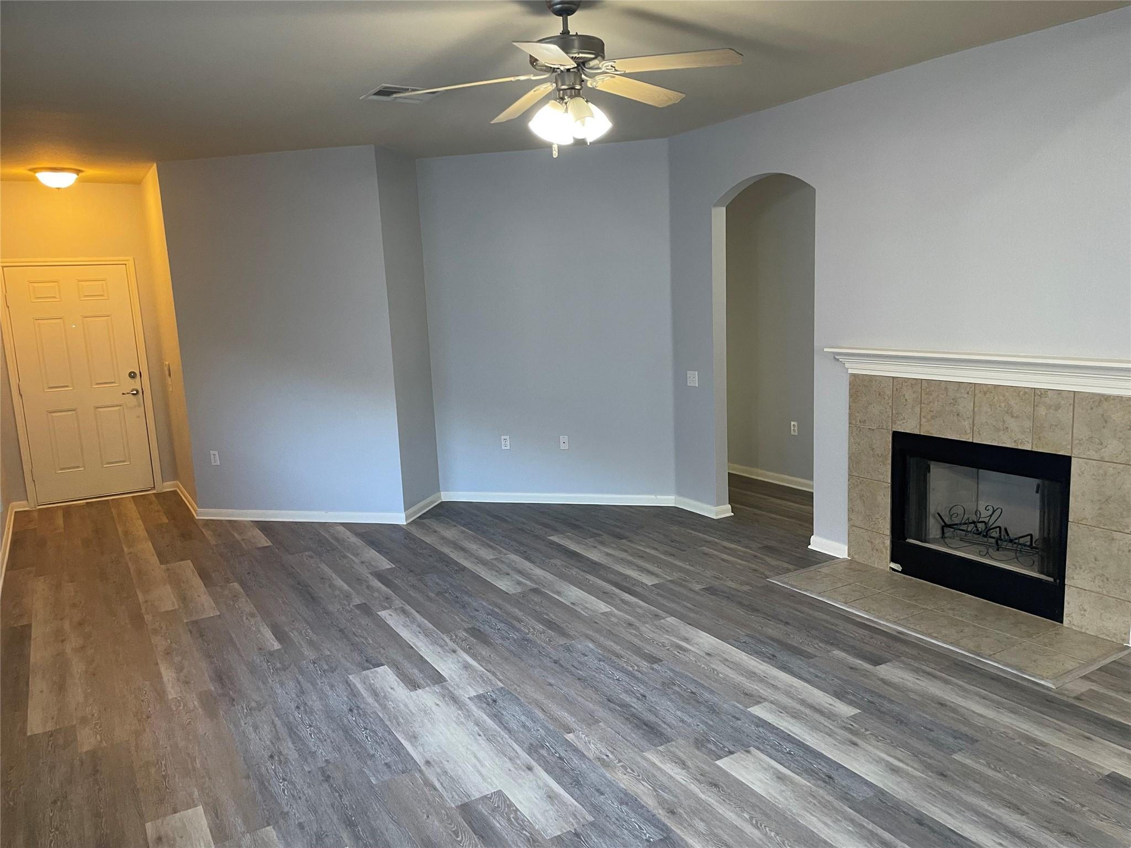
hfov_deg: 67.3
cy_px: 424
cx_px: 566
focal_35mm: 26
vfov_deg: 53.1
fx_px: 849
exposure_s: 1/60
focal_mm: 4.2
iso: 160
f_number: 1.6
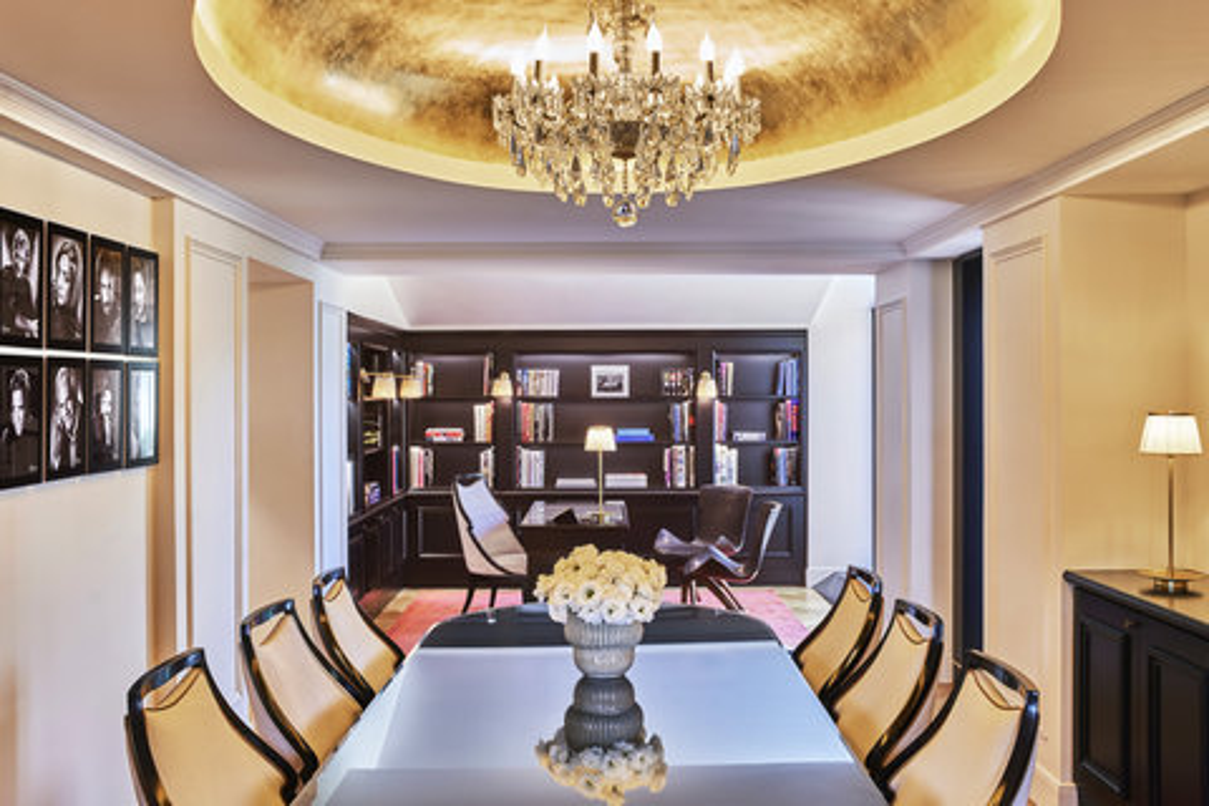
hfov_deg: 54.4
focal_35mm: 35
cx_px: 604
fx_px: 1175
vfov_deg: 37.9
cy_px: 403
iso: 100
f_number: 6.8
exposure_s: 1/2
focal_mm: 35
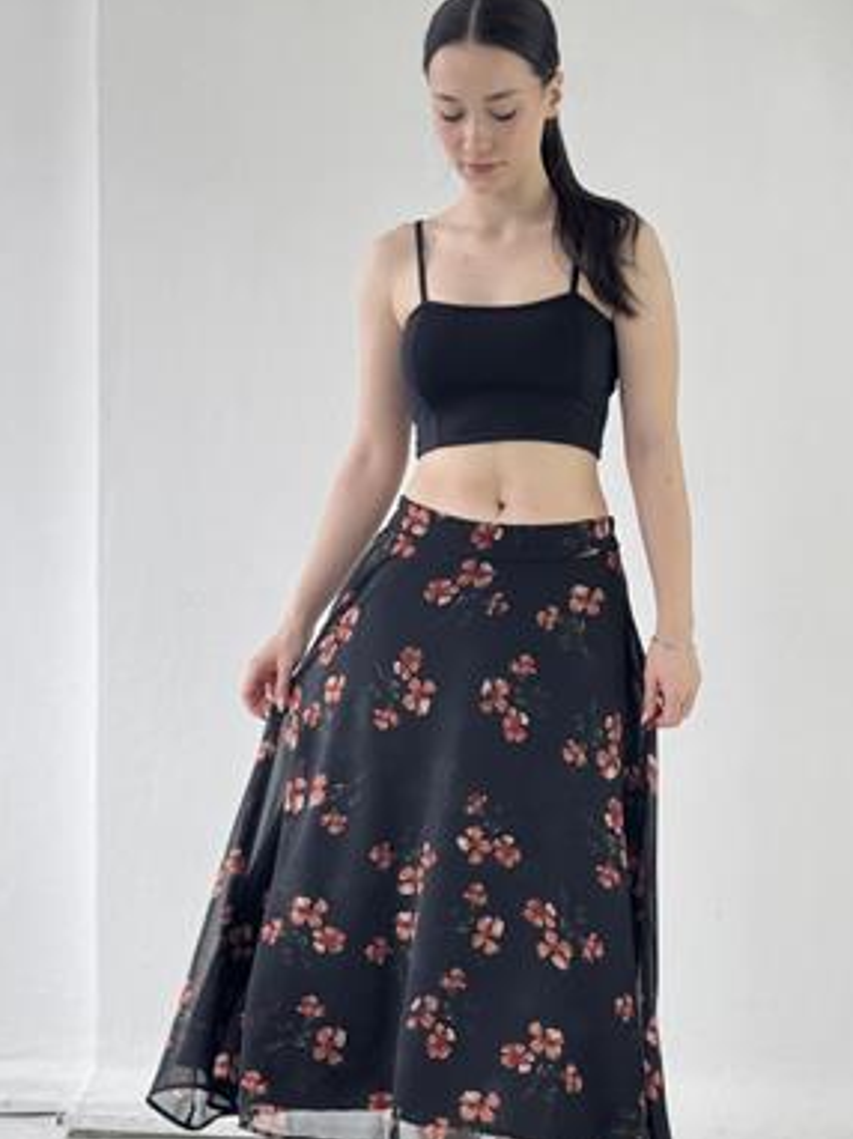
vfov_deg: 29.0
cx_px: 516
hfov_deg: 21.9
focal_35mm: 67
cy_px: 619
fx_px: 2204
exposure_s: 1/139
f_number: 1.78
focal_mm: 6.76
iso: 64
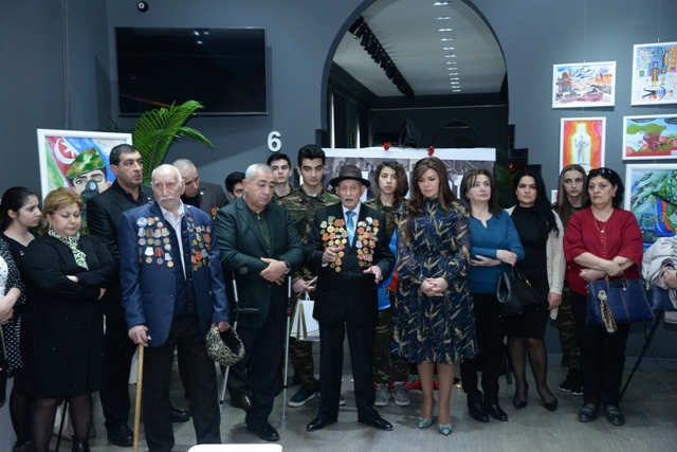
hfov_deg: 50.7
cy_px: 226
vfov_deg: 35.1
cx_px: 338
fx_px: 715
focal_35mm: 38
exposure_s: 1/100
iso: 1100
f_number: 5
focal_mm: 38
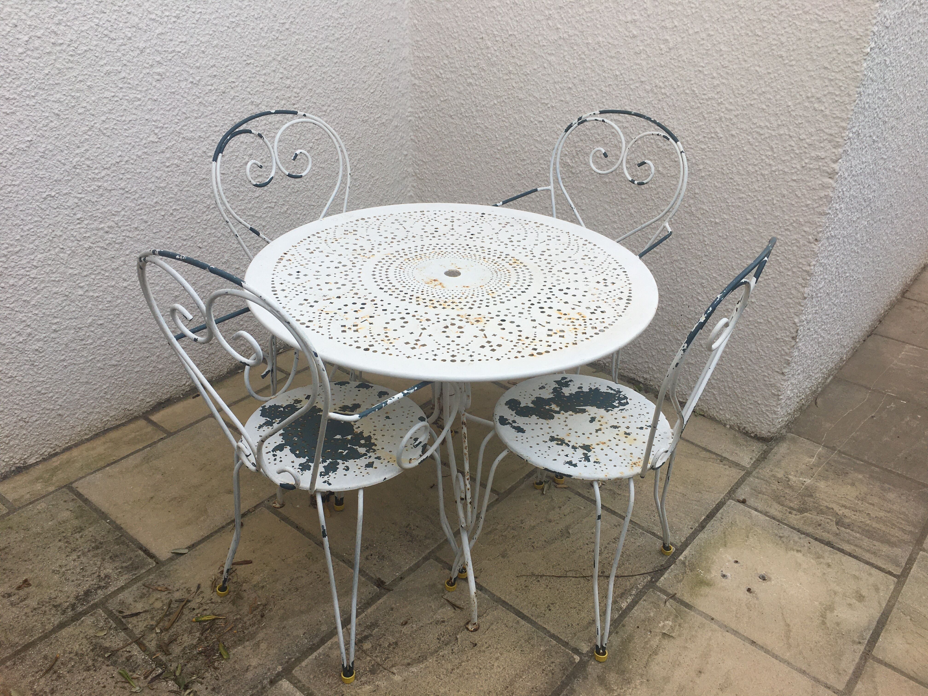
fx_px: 777
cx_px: 464
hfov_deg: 61.7
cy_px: 348
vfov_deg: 48.2
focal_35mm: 29
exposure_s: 1/409
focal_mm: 4.15
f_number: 2.2
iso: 25
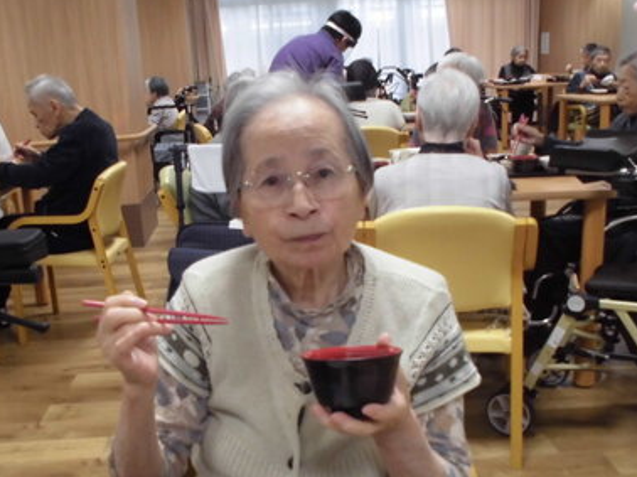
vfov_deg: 32.0
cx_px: 256
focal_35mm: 45
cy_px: 308
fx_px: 828
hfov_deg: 41.9
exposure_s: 1/60
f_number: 4
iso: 400
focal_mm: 6.1
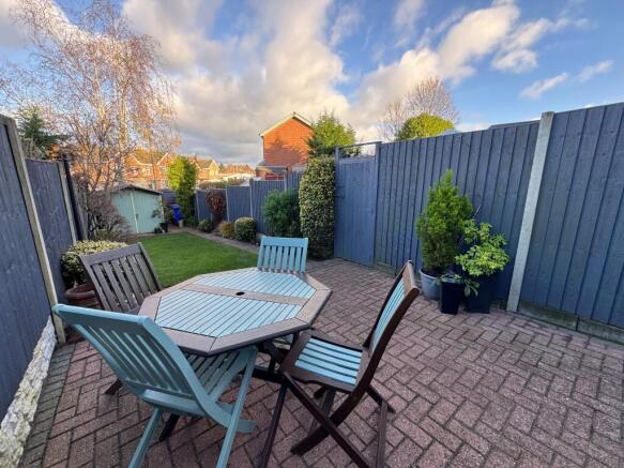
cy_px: 234
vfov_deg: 85.7
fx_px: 252
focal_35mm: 14
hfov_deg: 102.1
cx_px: 312
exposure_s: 1/111
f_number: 2.2
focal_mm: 2.22
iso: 40
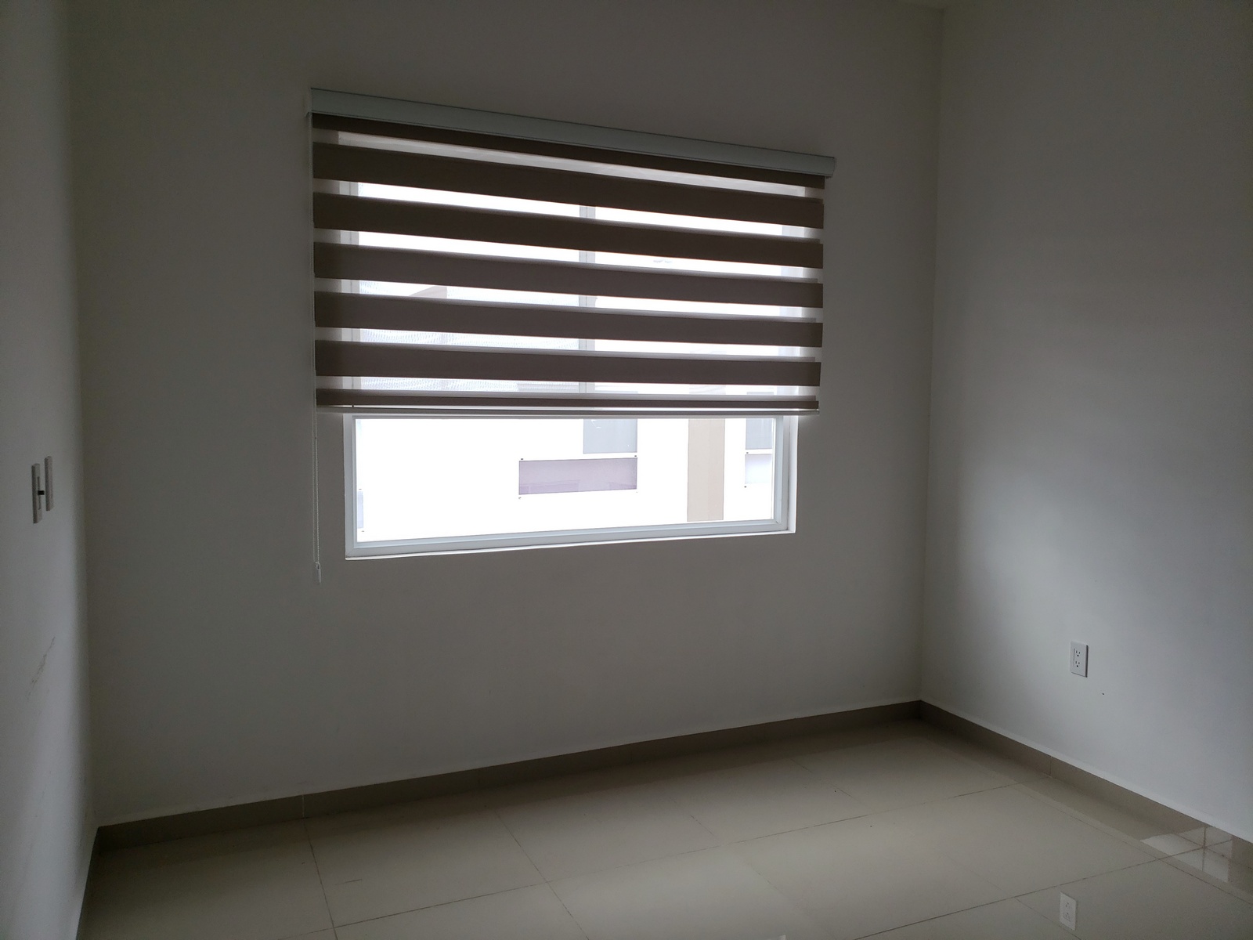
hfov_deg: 67.3
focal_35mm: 26
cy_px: 470
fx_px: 941
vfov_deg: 53.1
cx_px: 626
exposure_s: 1/184
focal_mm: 4.3
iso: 50
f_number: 1.5
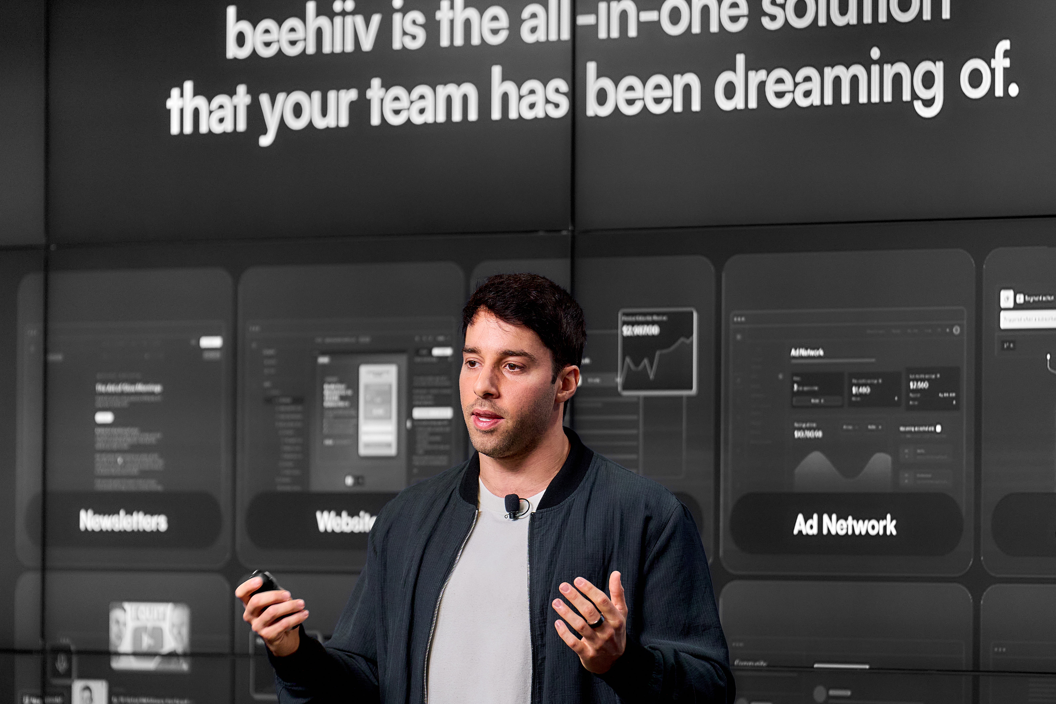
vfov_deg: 5.3
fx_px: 7538
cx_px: 614
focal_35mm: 257
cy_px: 449
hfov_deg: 8.0
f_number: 2.8
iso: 800
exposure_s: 1/250
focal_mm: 200
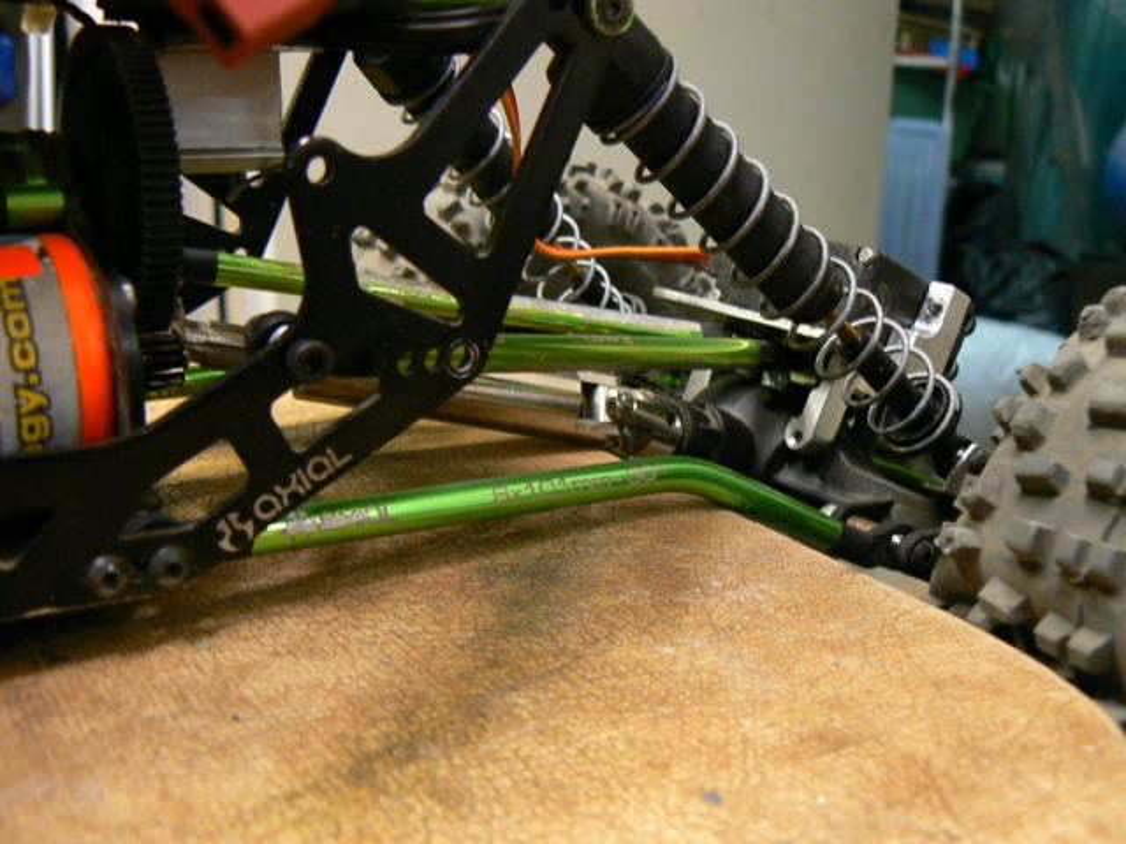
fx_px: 1171
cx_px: 563
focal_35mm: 36
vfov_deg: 39.7
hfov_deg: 51.4
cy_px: 422
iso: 200
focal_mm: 6
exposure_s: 1/6
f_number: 2.8
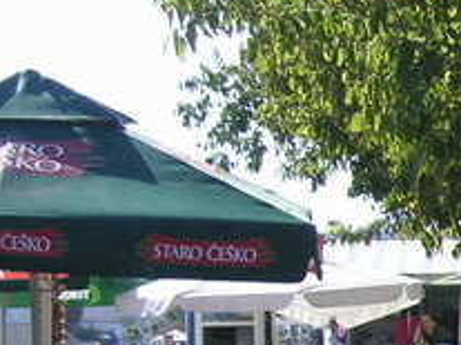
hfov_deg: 13.1
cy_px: 421
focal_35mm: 143
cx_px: 675
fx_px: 1903
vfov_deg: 10.2
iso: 50
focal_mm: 6.1
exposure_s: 1/750
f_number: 2.8
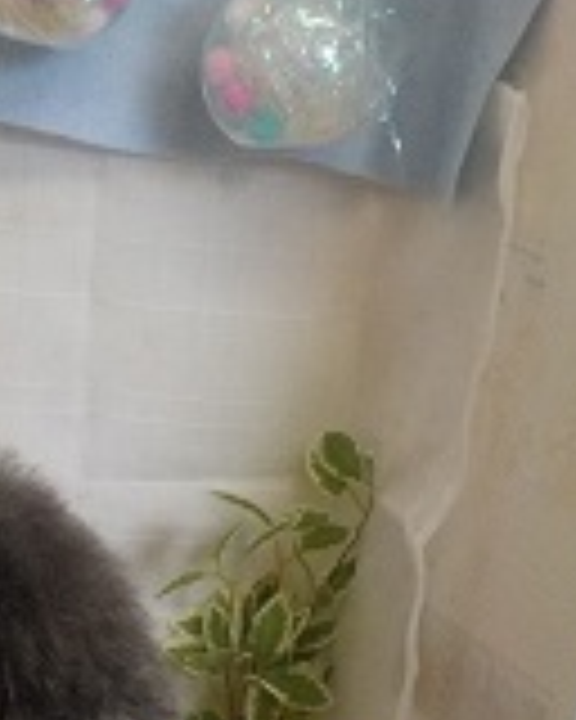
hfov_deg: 20.0
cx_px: -58
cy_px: 670
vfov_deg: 25.1
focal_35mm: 73
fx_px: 1556
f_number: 3.3
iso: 640
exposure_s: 1/250
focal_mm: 4.1
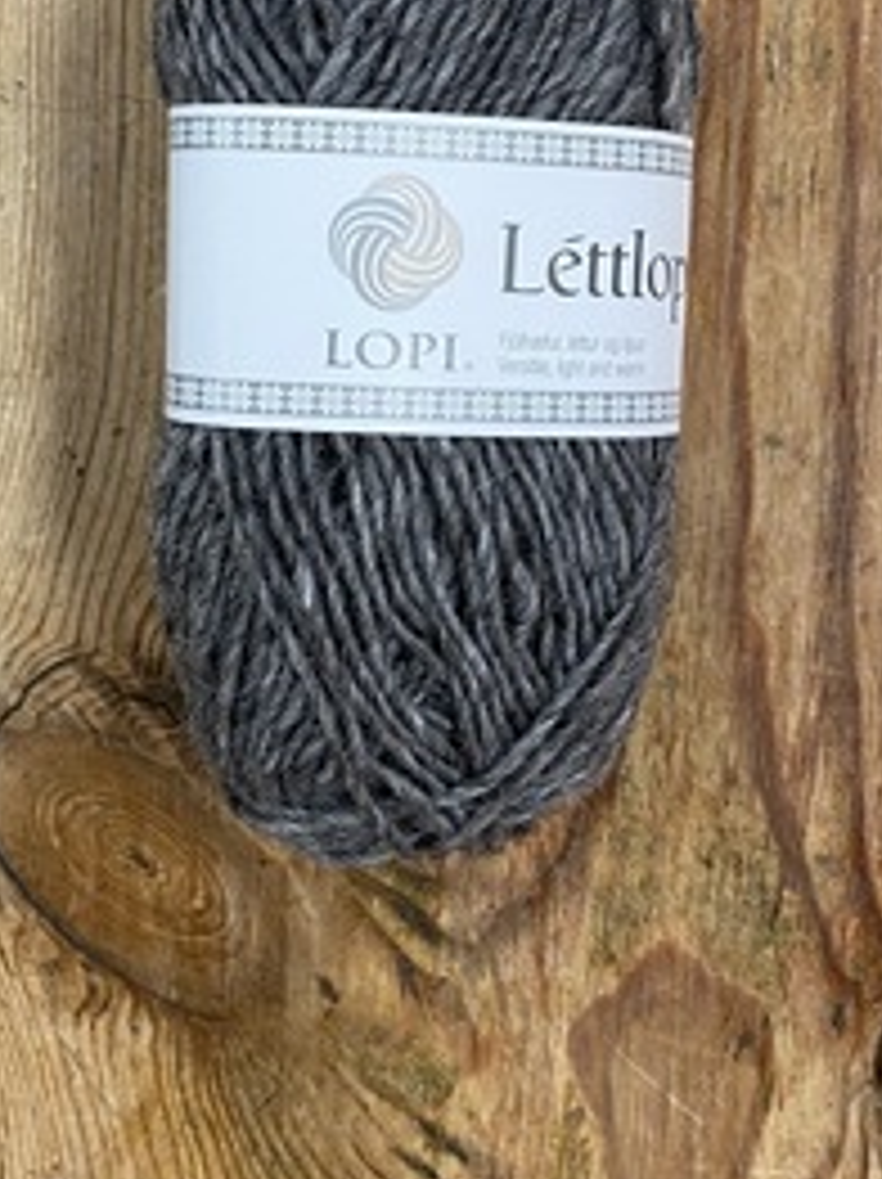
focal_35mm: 53
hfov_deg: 27.4
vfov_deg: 35.4
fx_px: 1803
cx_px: 351
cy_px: 292
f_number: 1.8
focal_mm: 4.25
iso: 80
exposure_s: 1/50
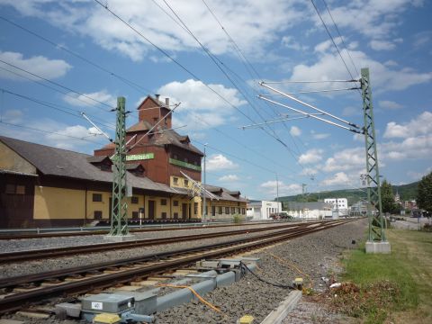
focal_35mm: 32
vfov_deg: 44.2
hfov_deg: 56.8
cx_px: 216
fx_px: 399
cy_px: 162
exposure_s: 1/640
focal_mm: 5.2
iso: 100
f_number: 5.6
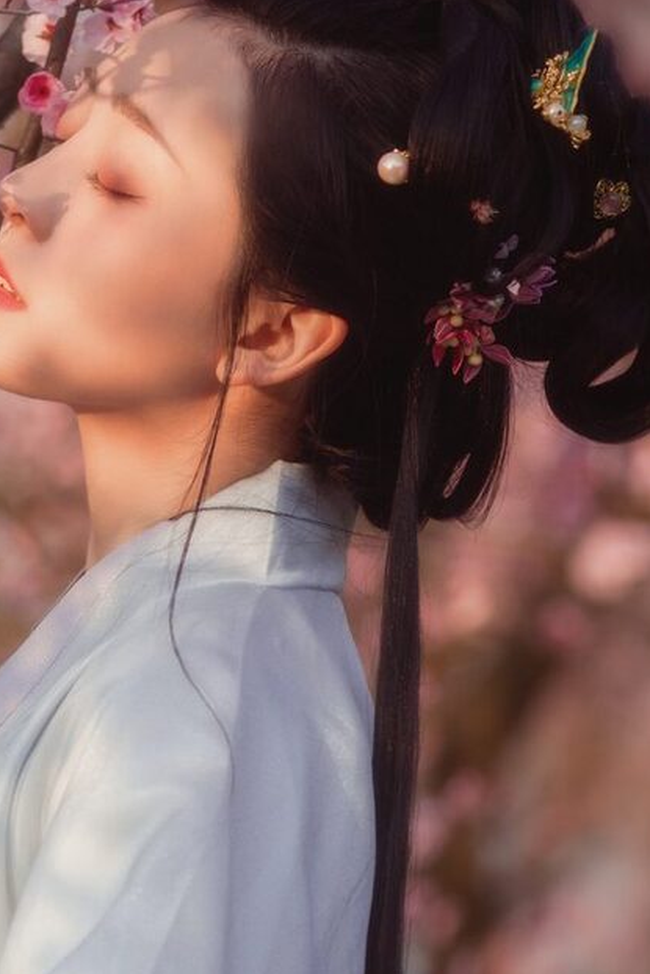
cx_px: 13
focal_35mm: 357
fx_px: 9663
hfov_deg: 3.8
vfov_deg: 5.8
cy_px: 699
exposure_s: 1/1000
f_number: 2.8
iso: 200
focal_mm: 142
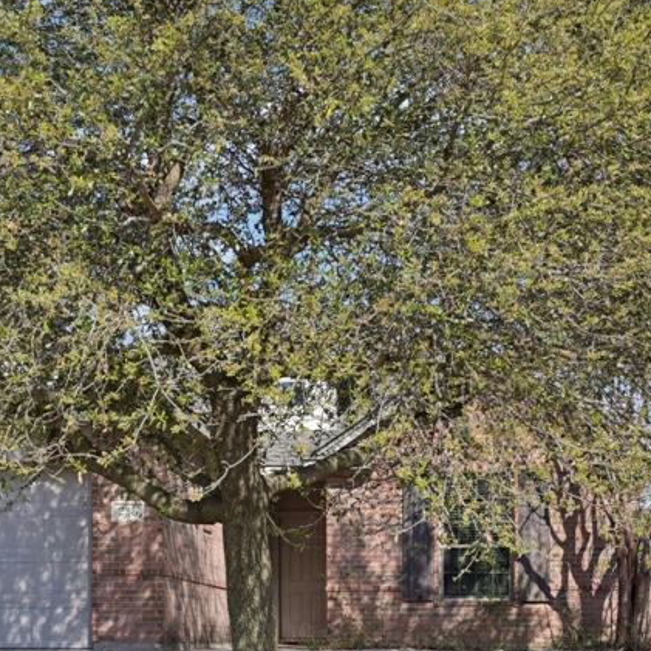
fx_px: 1319
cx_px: 216
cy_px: 482
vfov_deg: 27.4
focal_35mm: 62
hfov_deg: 27.6
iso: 400
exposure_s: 1/800
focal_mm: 30
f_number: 8
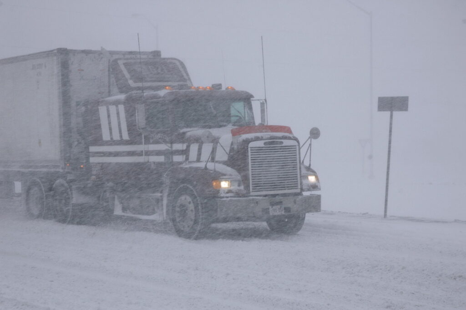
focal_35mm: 84
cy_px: 155
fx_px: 1086
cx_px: 233
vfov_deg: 16.2
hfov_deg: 24.2
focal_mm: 56
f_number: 9
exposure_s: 1/320
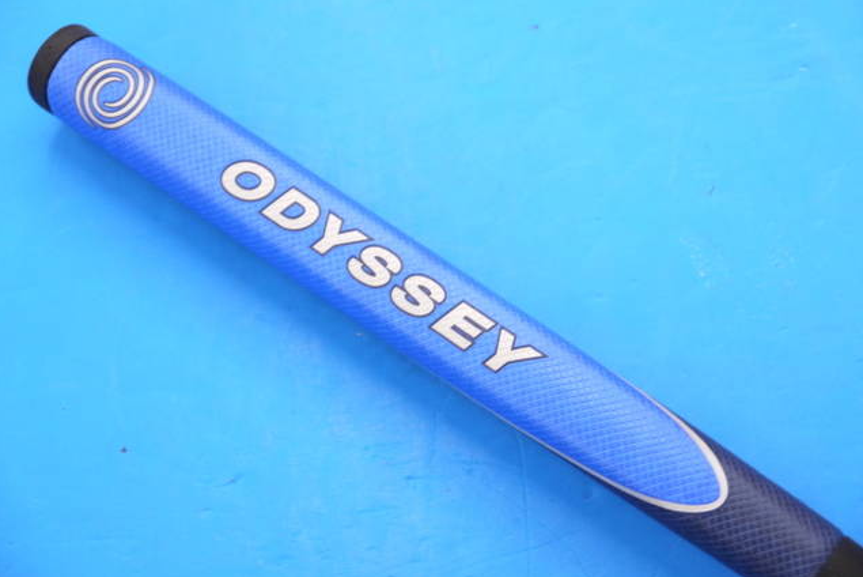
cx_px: 429
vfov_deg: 15.5
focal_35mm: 88
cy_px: 279
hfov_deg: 23.1
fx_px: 2110
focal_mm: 42
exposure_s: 1/100
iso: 800
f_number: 5.6
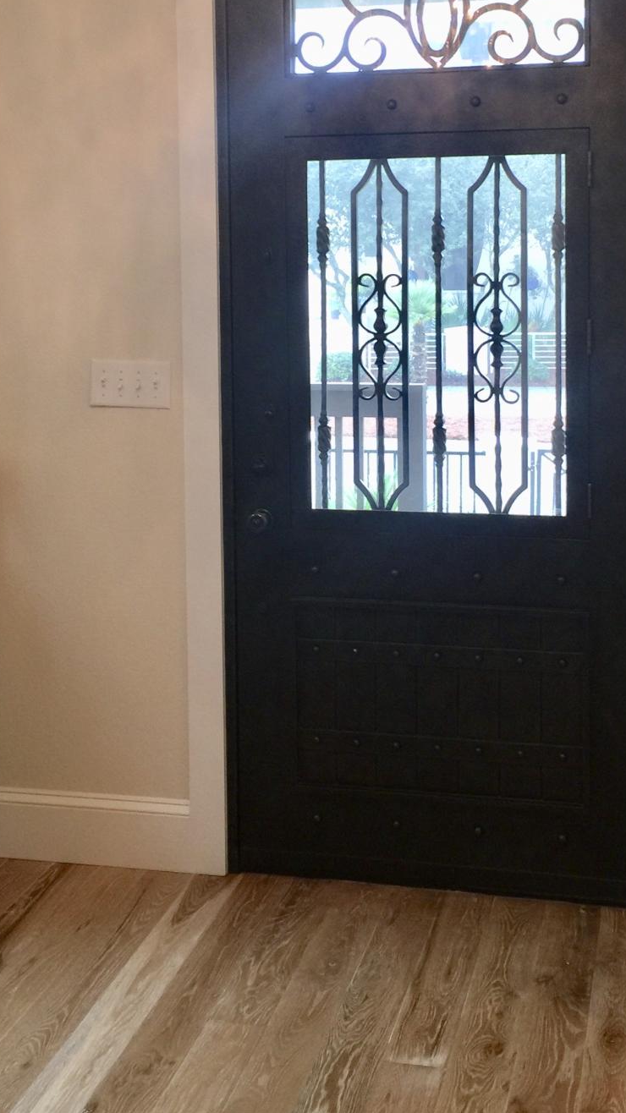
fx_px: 1417
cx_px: 351
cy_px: 364
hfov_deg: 24.9
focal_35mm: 48
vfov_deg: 42.3
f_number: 2.2
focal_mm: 4.15
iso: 32
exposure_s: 1/15
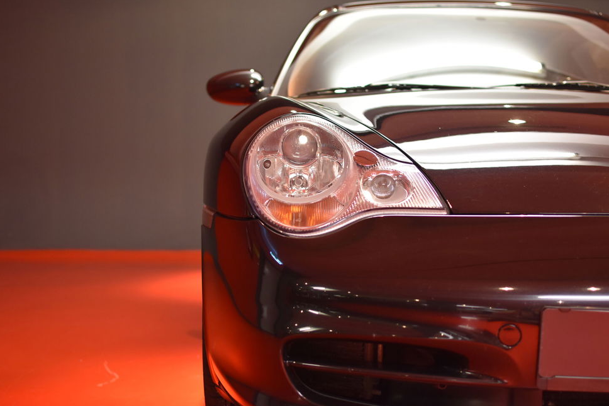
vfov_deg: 24.4
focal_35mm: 56
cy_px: 202
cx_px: 306
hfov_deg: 35.9
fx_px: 940
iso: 800
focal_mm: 35
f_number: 2.5
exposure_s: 1/60
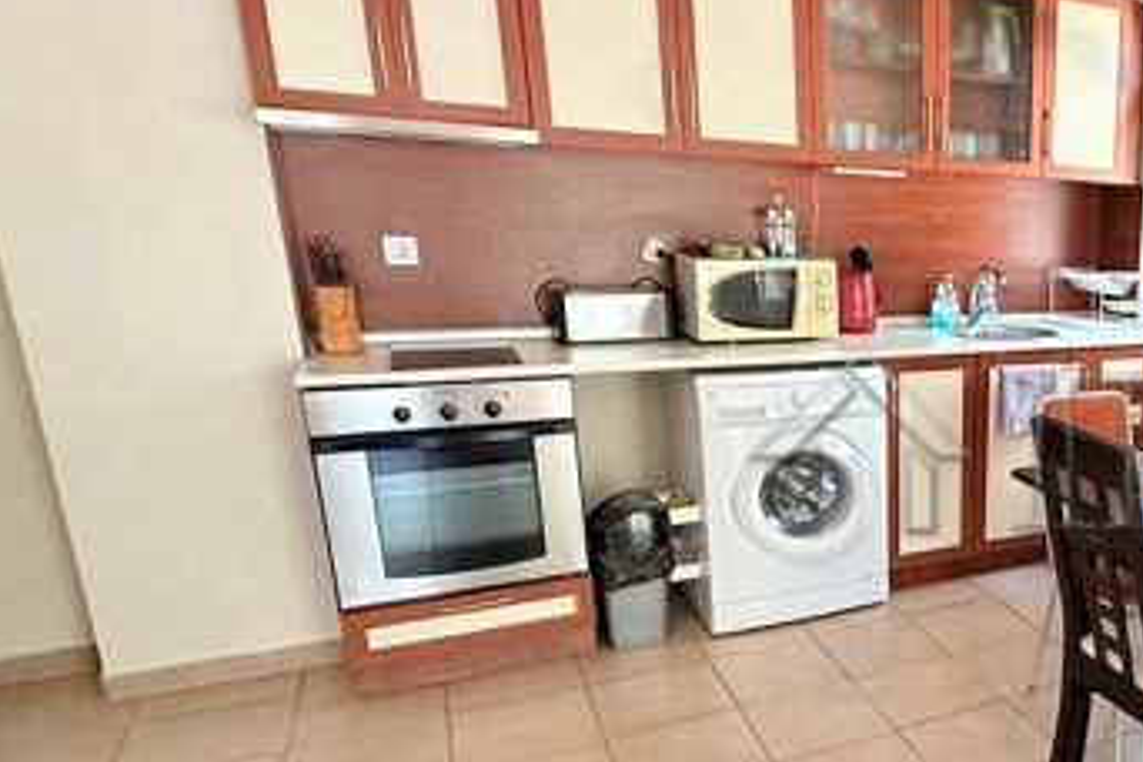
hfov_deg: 52.1
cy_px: 471
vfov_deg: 43.3
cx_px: 1088
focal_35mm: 30
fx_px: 952
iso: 500
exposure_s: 1/60
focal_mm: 2.22
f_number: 2.2
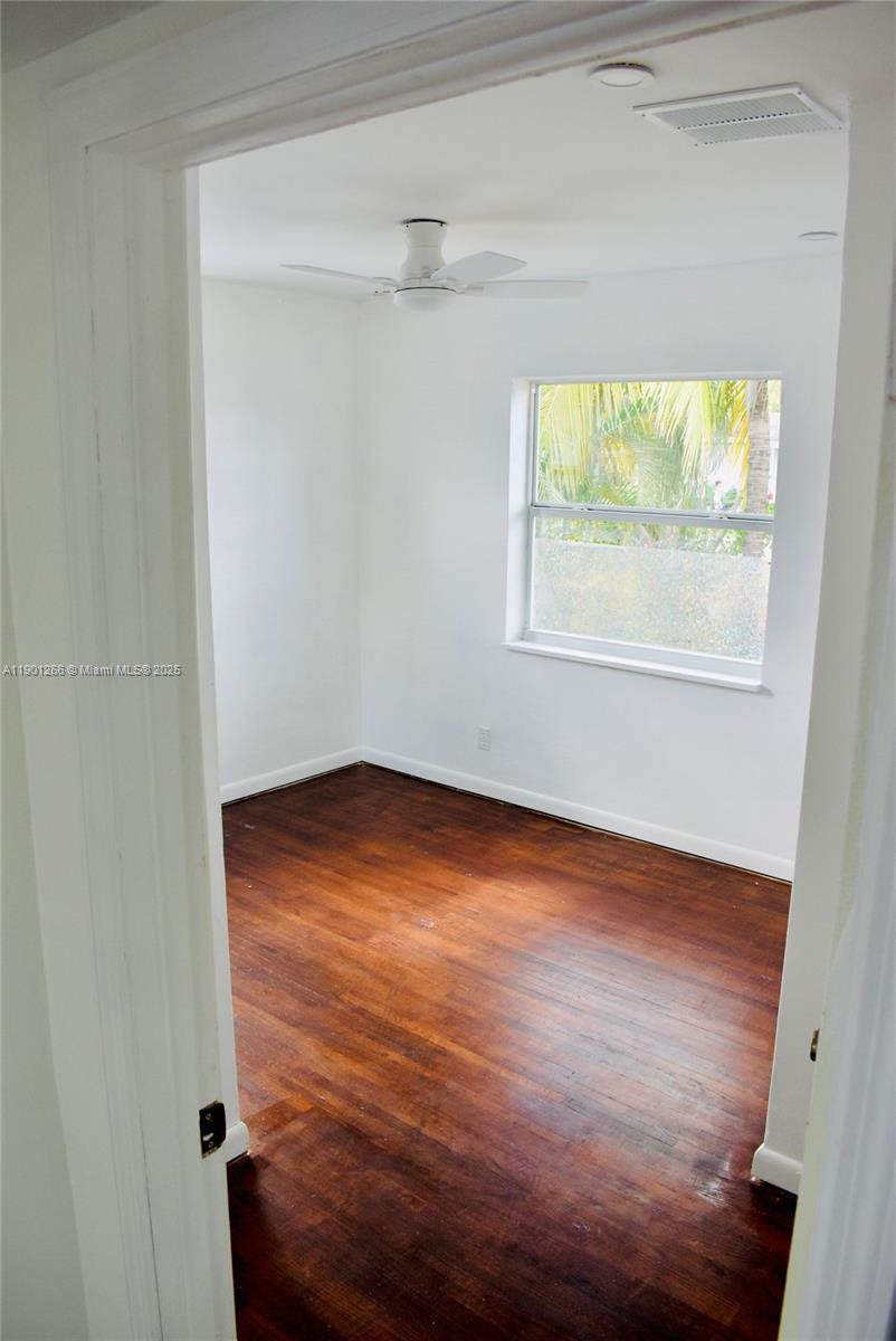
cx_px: 448
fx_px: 1006
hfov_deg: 48.0
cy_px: 670
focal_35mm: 27
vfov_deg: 67.3
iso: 400
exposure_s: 1/100
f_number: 5
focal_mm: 18
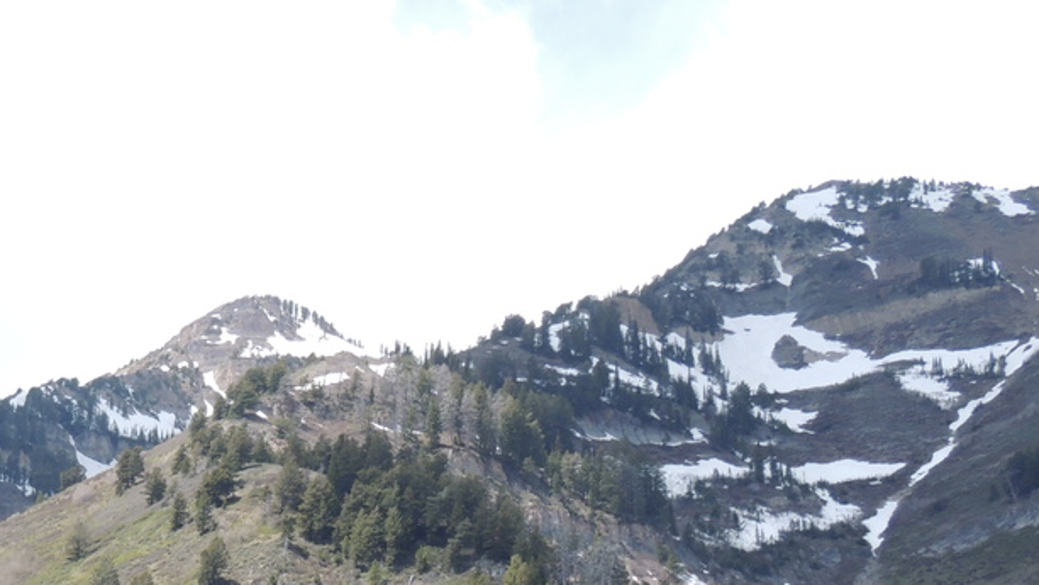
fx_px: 2507
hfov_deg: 22.9
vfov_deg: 13.0
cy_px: 683
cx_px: 147
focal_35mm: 91
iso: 100
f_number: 3.3
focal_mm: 7.1
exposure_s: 1/640
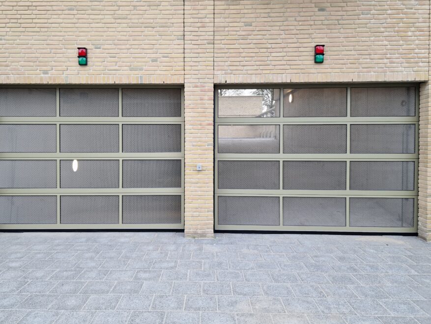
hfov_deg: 65.3
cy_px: 148
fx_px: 336
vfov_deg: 51.3
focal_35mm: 27
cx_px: 206
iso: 50
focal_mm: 6.4
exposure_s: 1/180
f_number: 1.8
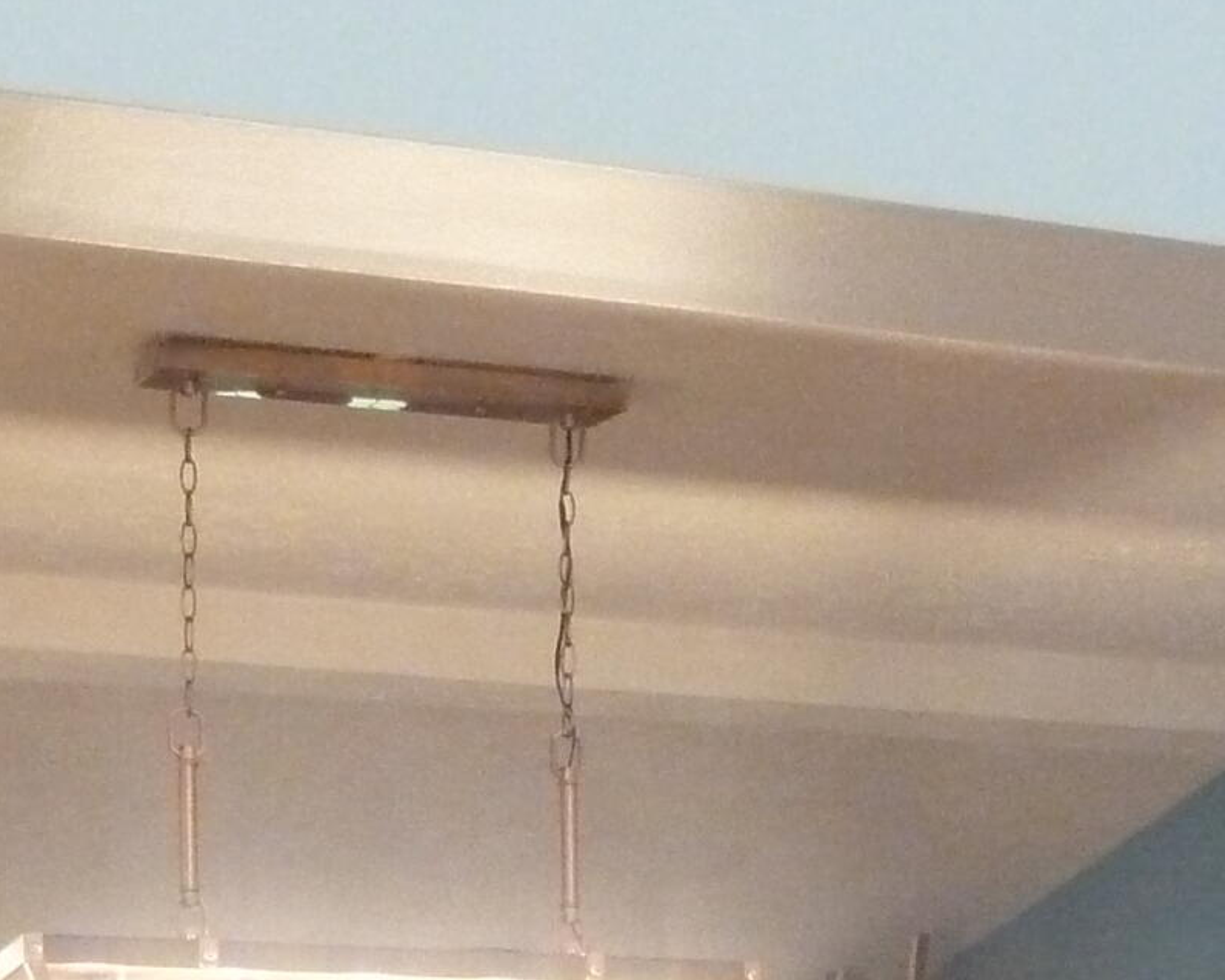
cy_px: 1628
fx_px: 3336
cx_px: 431
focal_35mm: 92
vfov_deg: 15.0
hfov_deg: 20.8
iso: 800
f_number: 3.3
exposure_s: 1/40
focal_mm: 4.1
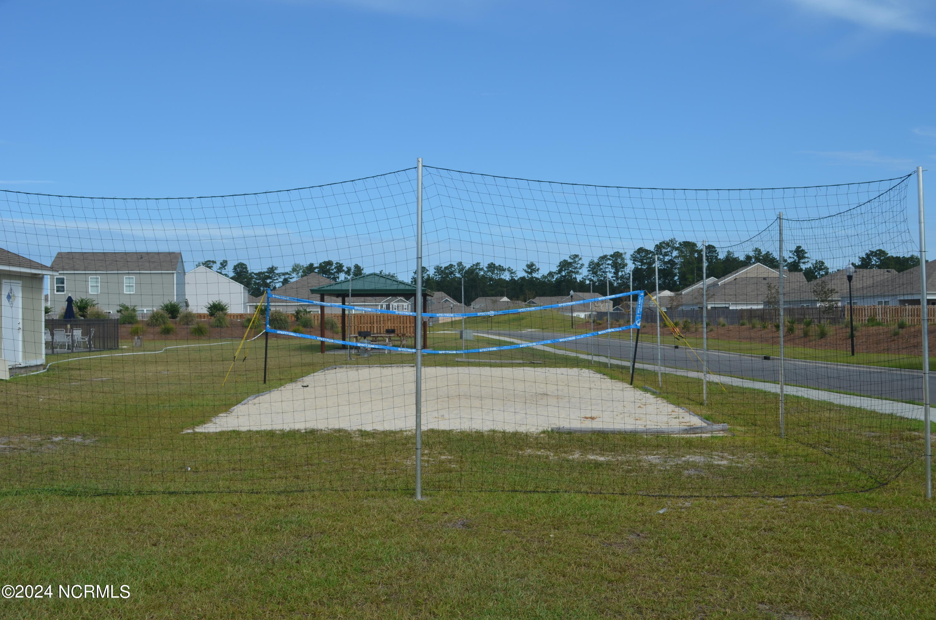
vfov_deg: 34.1
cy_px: 310
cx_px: 468
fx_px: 1012
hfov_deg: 49.6
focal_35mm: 39
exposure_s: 1/250
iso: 100
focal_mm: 26
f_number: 8
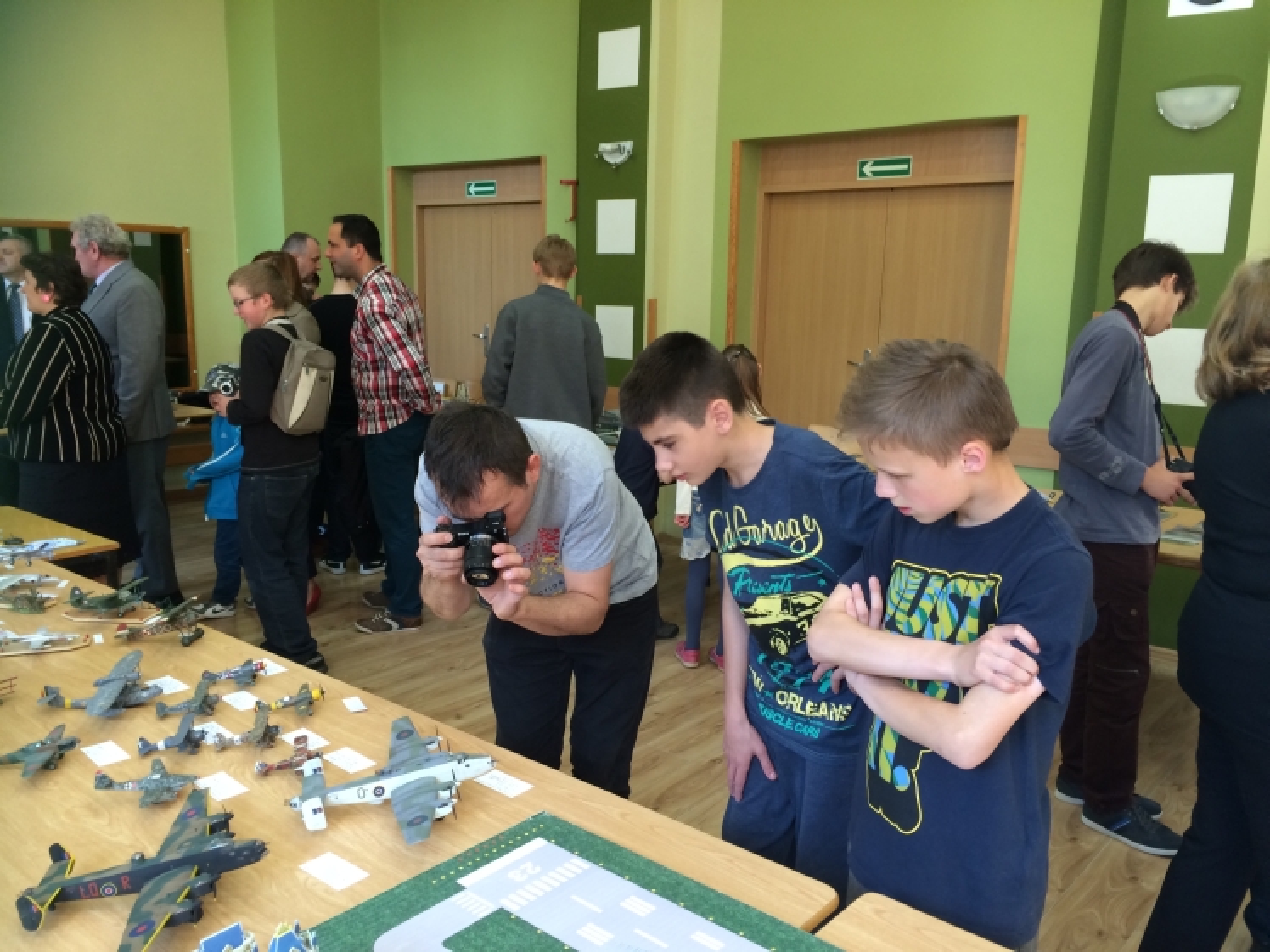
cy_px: 476
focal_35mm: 30
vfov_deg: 46.8
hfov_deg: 60.0
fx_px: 1101
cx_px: 635
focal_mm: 4.12
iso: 80
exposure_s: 1/30
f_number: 2.2
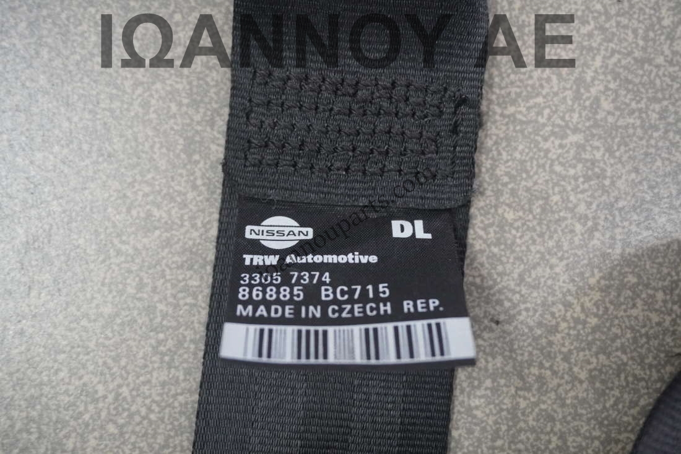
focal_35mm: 46
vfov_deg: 28.9
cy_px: 227
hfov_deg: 42.3
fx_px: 879
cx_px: 340
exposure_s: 1/60
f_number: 5
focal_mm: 31
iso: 2500
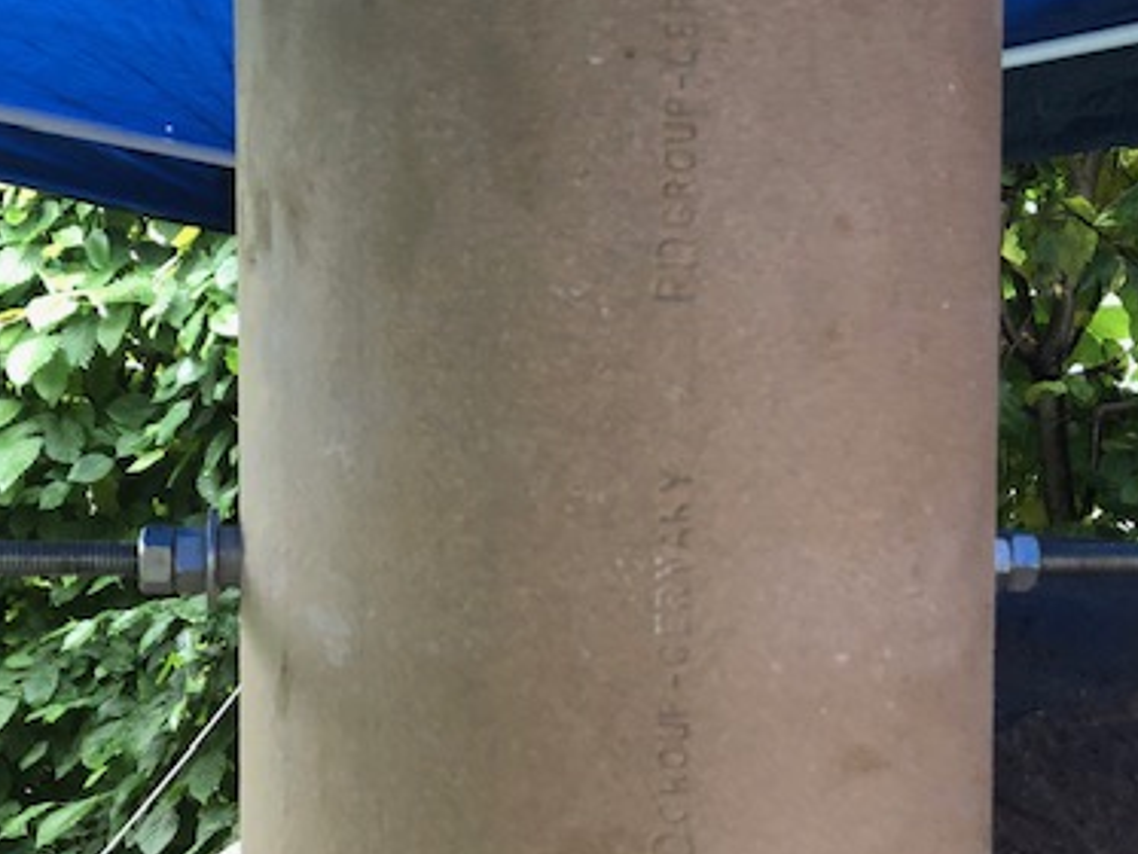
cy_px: 625
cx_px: 561
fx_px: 1579
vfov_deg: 29.9
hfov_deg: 39.6
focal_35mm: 48
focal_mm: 3.99
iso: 80
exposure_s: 1/15
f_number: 1.8
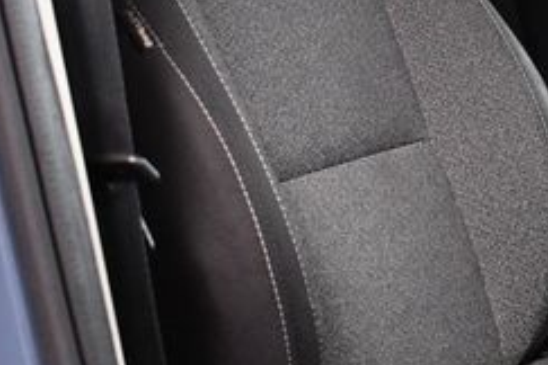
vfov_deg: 14.4
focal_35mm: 95
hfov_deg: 20.3
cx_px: 629
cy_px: 113
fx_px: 1446
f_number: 3.5
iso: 3200
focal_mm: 18
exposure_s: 1/100
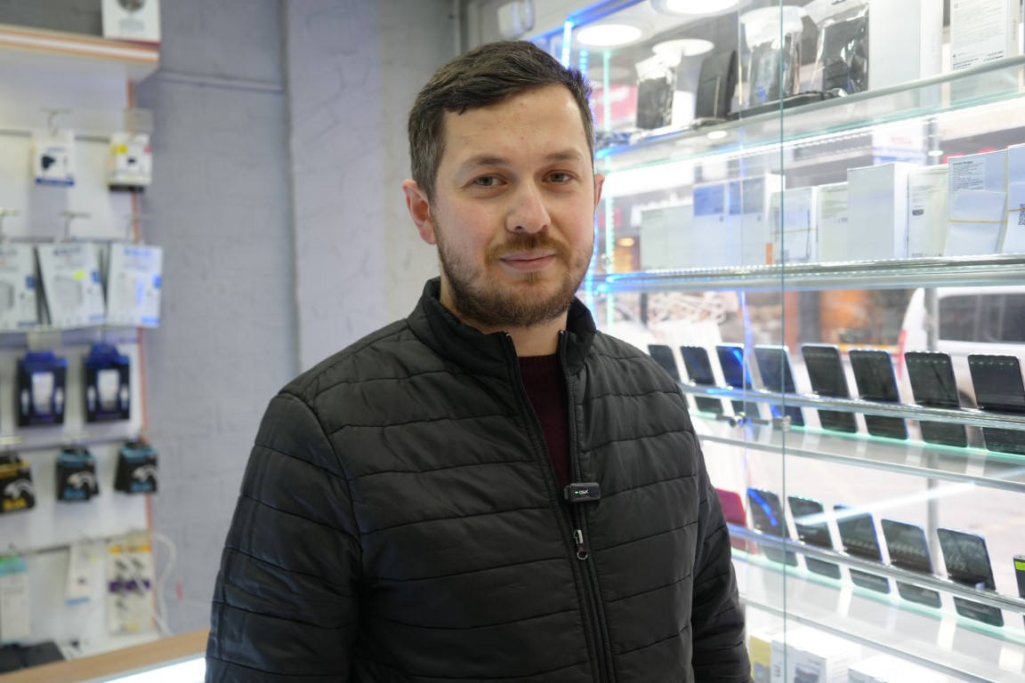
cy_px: 342
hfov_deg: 60.3
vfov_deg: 42.3
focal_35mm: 31
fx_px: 883
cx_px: 512
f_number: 4
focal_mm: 31
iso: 1000
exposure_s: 1/160
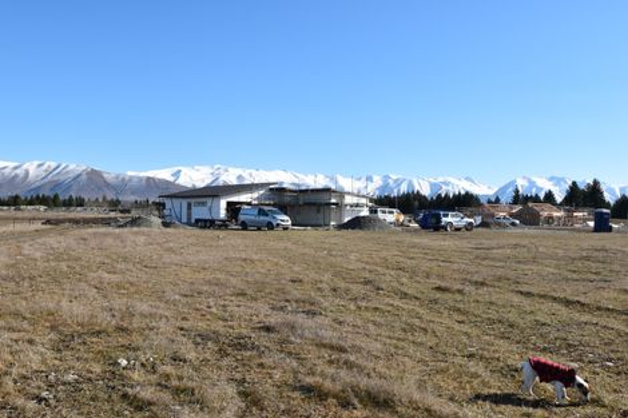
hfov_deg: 59.5
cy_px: 209
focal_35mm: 32
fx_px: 549
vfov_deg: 41.7
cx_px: 314
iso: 200
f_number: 10
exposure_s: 1/400
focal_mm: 21
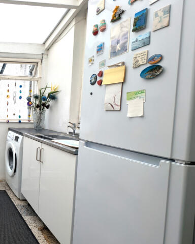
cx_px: -24
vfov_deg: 68.1
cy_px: 120
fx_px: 180
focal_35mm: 25
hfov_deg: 42.9
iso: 39
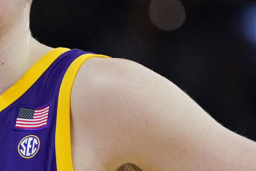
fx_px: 5135
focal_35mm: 722
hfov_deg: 2.9
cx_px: -10
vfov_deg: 1.9
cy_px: 180
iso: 5000
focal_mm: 162
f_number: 2.8
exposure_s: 1/1250
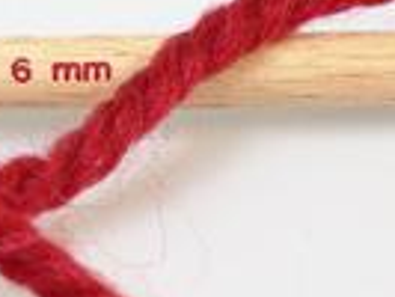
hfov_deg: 5.7
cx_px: -68
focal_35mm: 348
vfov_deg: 4.3
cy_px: 58
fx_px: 3975
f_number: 3
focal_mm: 23.76
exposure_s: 1/31.9
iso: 200
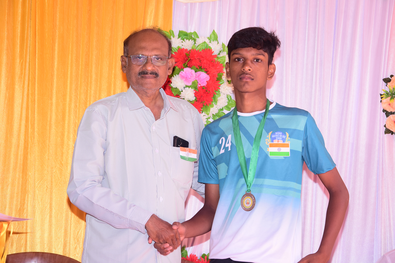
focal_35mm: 99
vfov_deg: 13.8
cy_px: 132
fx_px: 1086
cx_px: 198
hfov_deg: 20.6
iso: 320
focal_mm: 66
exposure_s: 1/125
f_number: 7.1
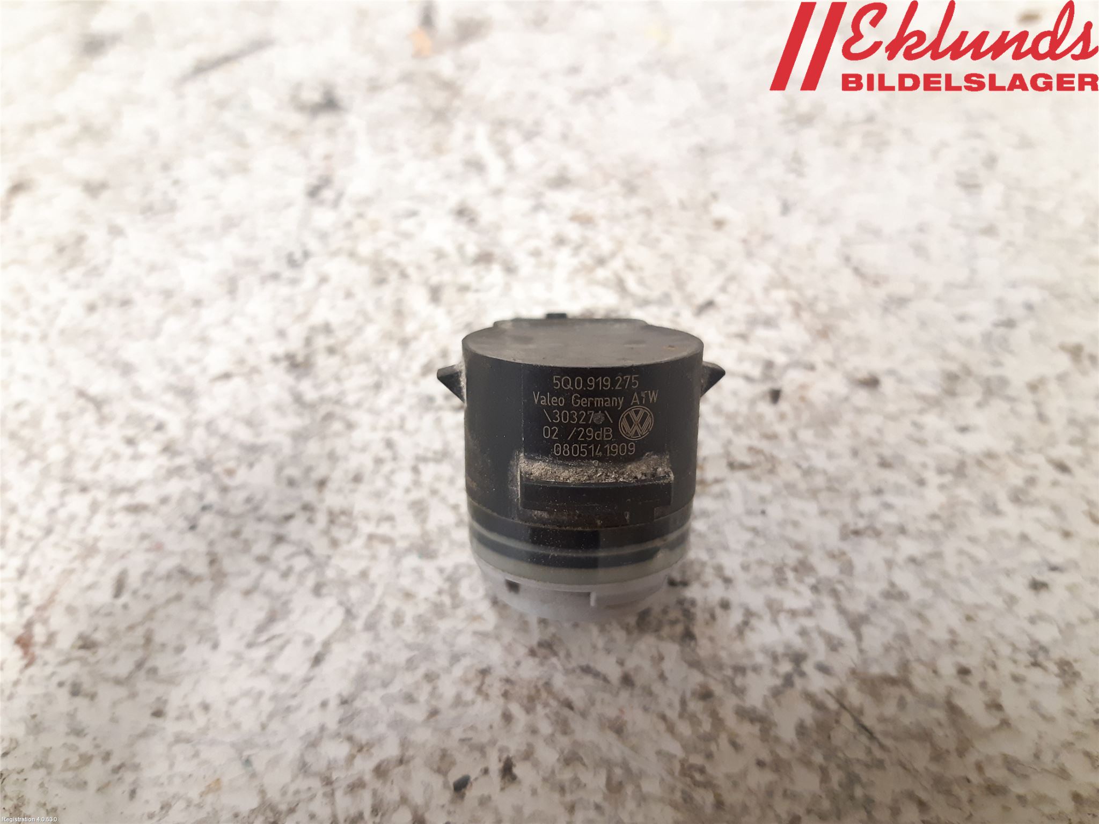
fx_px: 825
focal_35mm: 26
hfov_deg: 67.3
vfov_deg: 53.1
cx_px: 550
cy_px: 412
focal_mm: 3.93
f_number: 1.7
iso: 250
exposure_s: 1/25
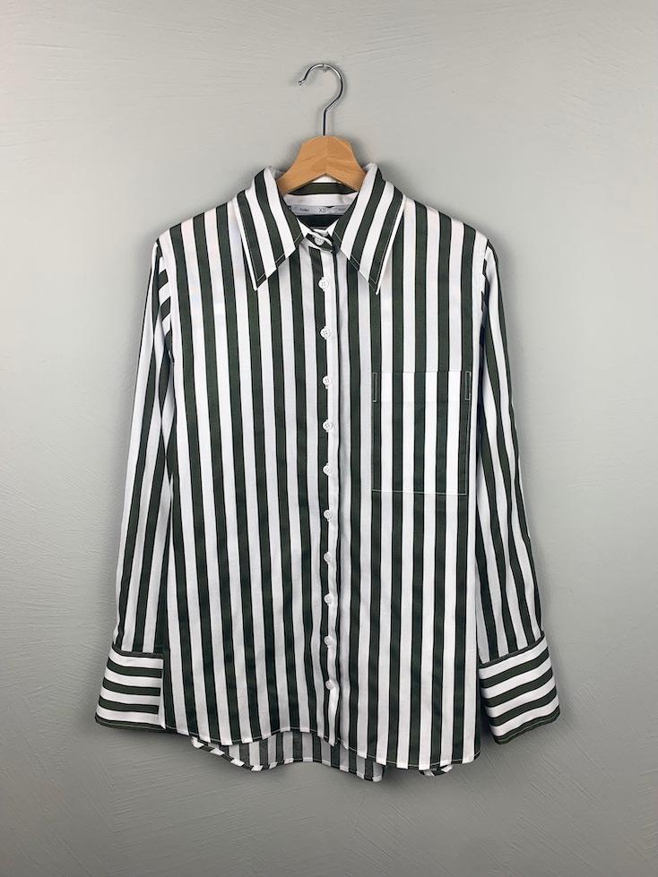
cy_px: 438
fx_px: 659
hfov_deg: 53.1
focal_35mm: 26
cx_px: 329
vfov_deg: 67.3
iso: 32
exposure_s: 1/100
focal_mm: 4.25
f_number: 1.8
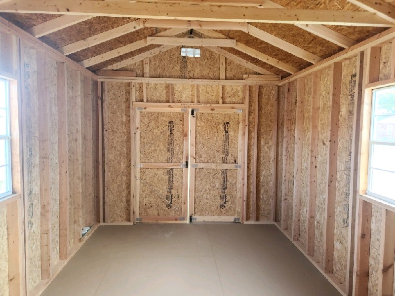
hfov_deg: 73.9
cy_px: 148
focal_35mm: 23
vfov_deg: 58.9
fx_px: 262
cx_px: 198
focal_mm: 5.4
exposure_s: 1/60.2
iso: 125
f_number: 1.8
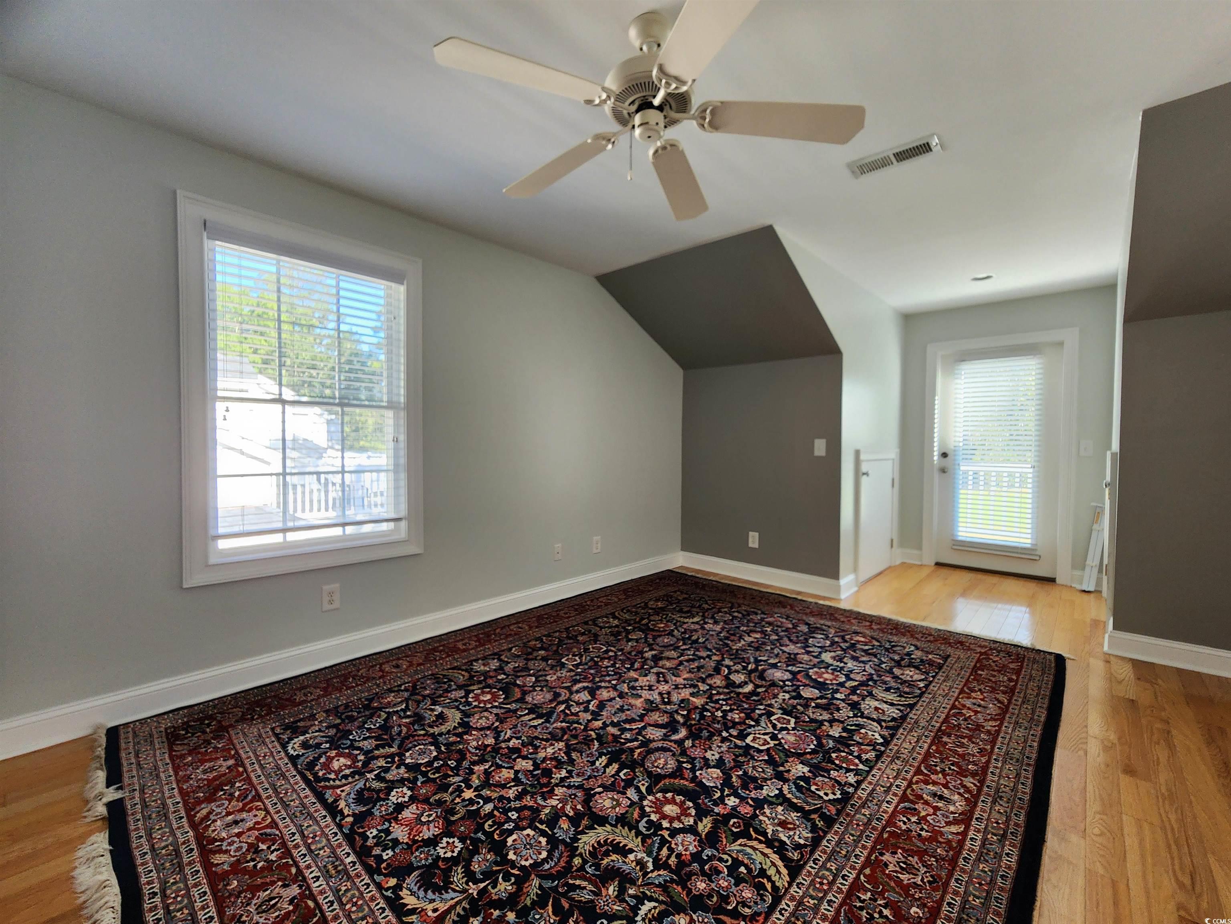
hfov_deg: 106.2
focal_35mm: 13
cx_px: 616
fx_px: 462
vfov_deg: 89.9
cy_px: 462
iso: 160
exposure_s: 1/60
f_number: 2.2
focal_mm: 2.2
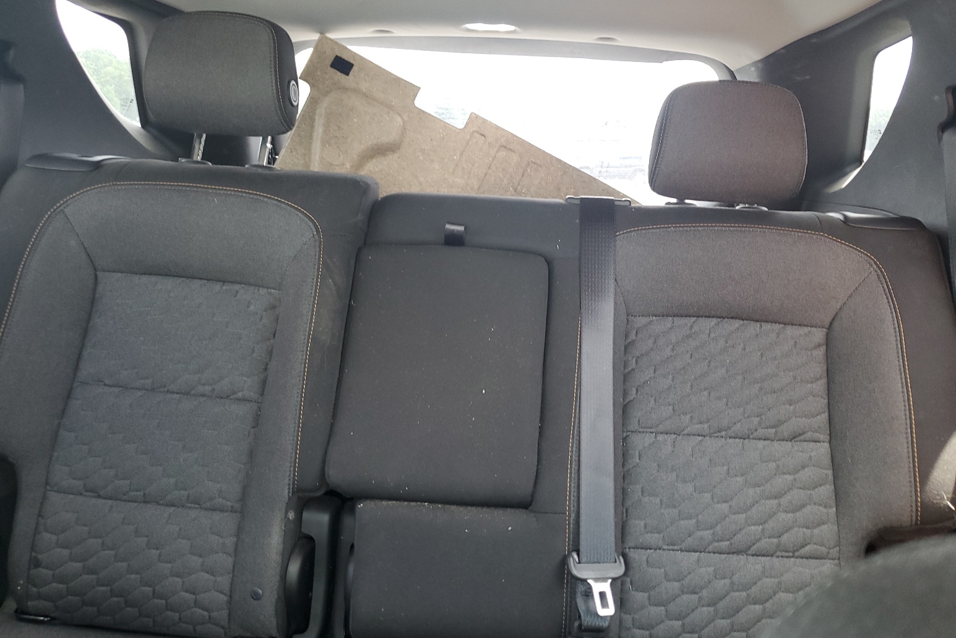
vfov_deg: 46.4
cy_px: 294
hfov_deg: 65.5
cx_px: 483
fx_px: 743
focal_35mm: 28
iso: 82
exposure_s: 1/60.2
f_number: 1.5
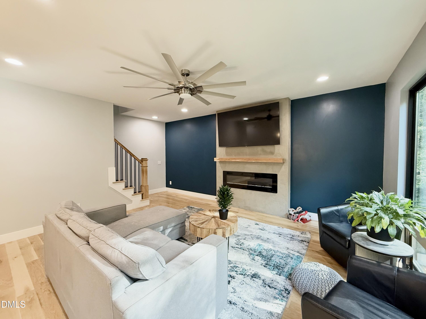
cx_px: 213
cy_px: 160
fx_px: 172
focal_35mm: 14
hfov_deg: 102.1
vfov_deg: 85.7
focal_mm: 2.22
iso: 500
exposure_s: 1/60
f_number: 2.2
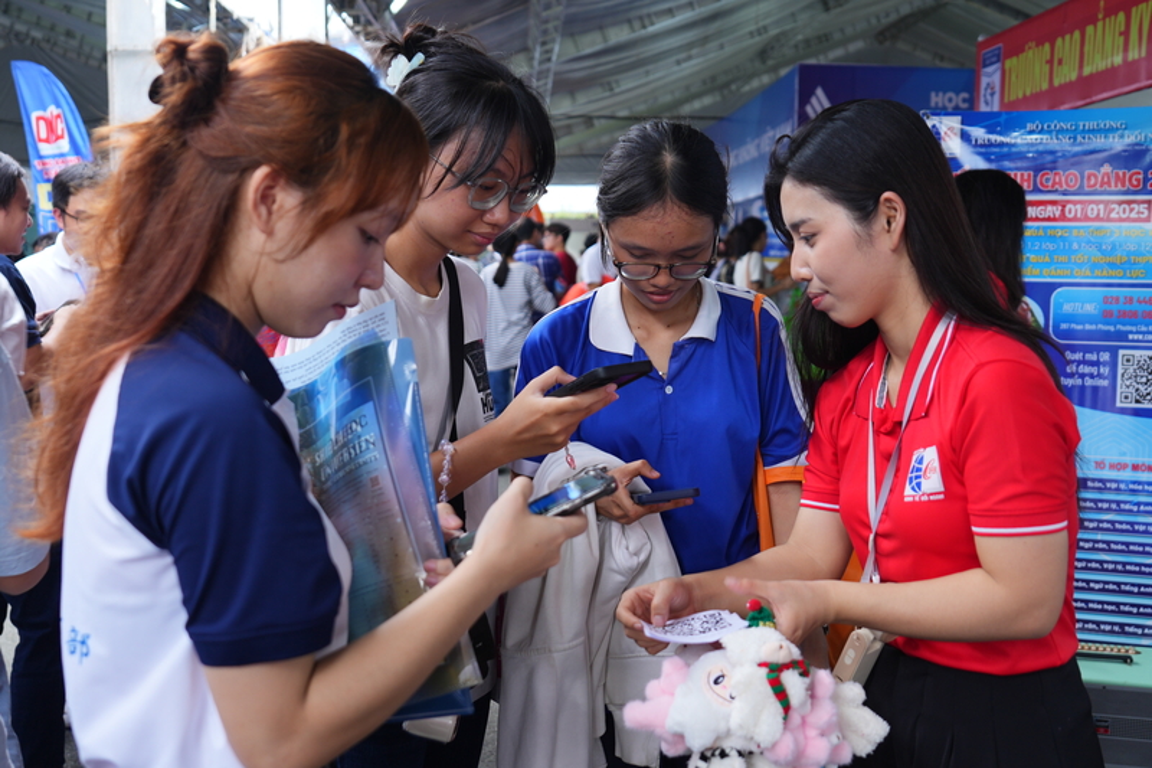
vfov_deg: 36.9
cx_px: 576
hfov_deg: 53.1
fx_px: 1152
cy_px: 384
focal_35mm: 36
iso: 125
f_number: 2.8
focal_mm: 24
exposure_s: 1/60
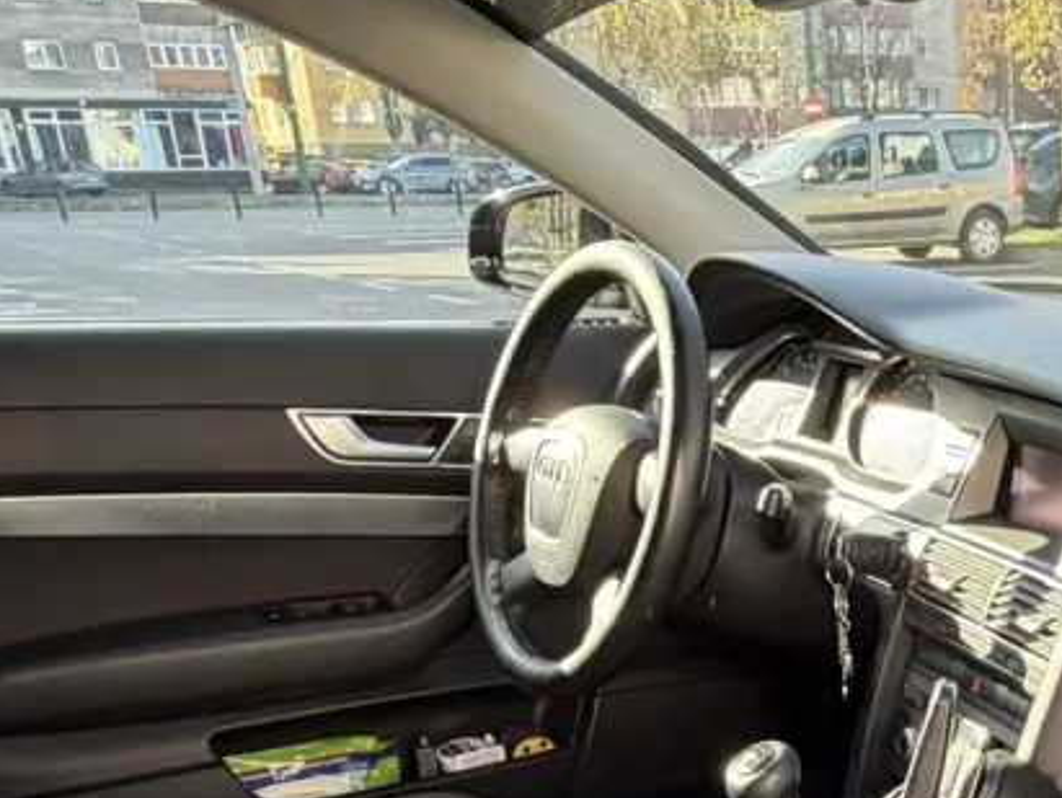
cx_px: 1111
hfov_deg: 34.6
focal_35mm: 49
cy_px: 780
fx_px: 1505
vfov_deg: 28.1
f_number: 2.2
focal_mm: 2.22
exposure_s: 1/121
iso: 80
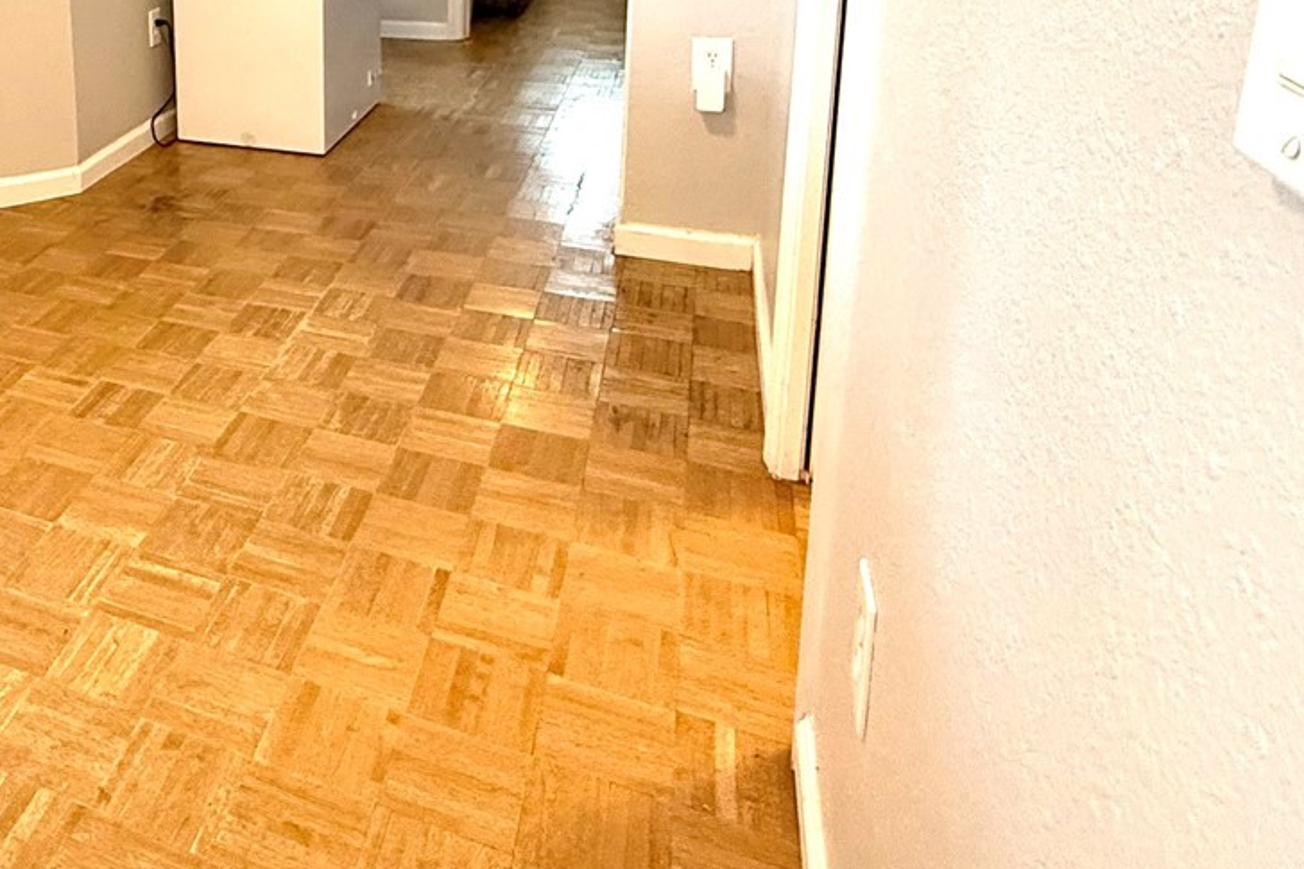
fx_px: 1159
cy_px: 32
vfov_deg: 37.4
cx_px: 72
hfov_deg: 50.3
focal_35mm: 32
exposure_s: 1/120
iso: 400
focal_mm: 2.22
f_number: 2.2
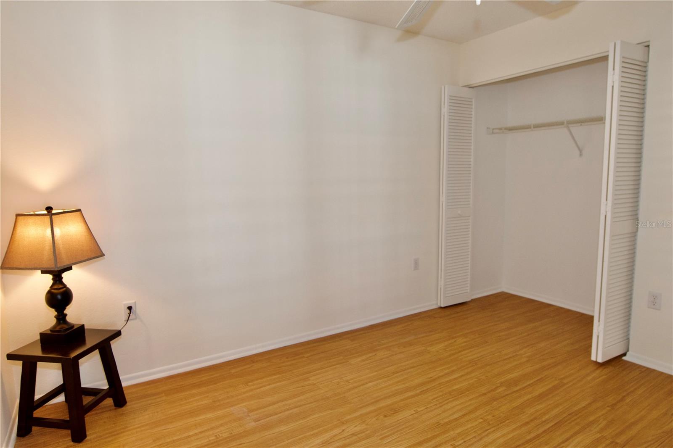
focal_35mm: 21
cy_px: 224
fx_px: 392
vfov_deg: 59.5
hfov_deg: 81.2
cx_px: 336
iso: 900
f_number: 4
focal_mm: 14
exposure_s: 1/60
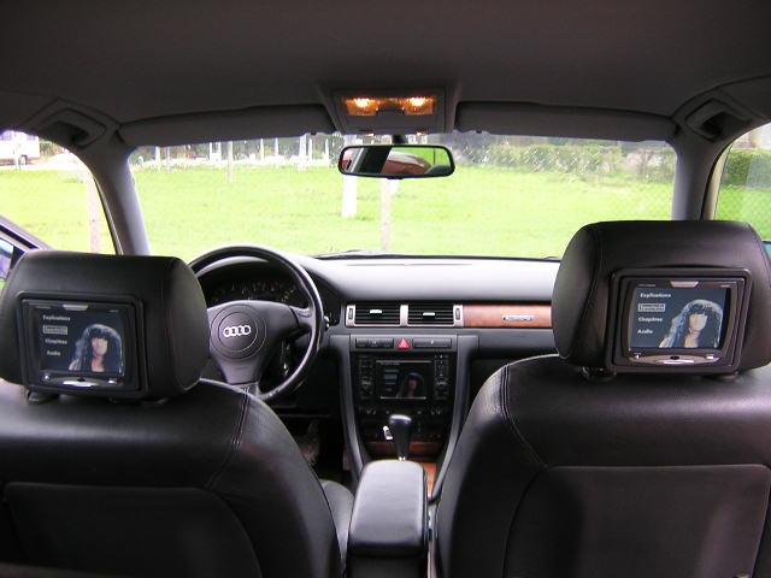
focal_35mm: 36
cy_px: 289
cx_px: 386
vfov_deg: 39.7
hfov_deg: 51.4
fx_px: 802
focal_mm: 4.7
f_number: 2.6
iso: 100
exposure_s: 1/61.7
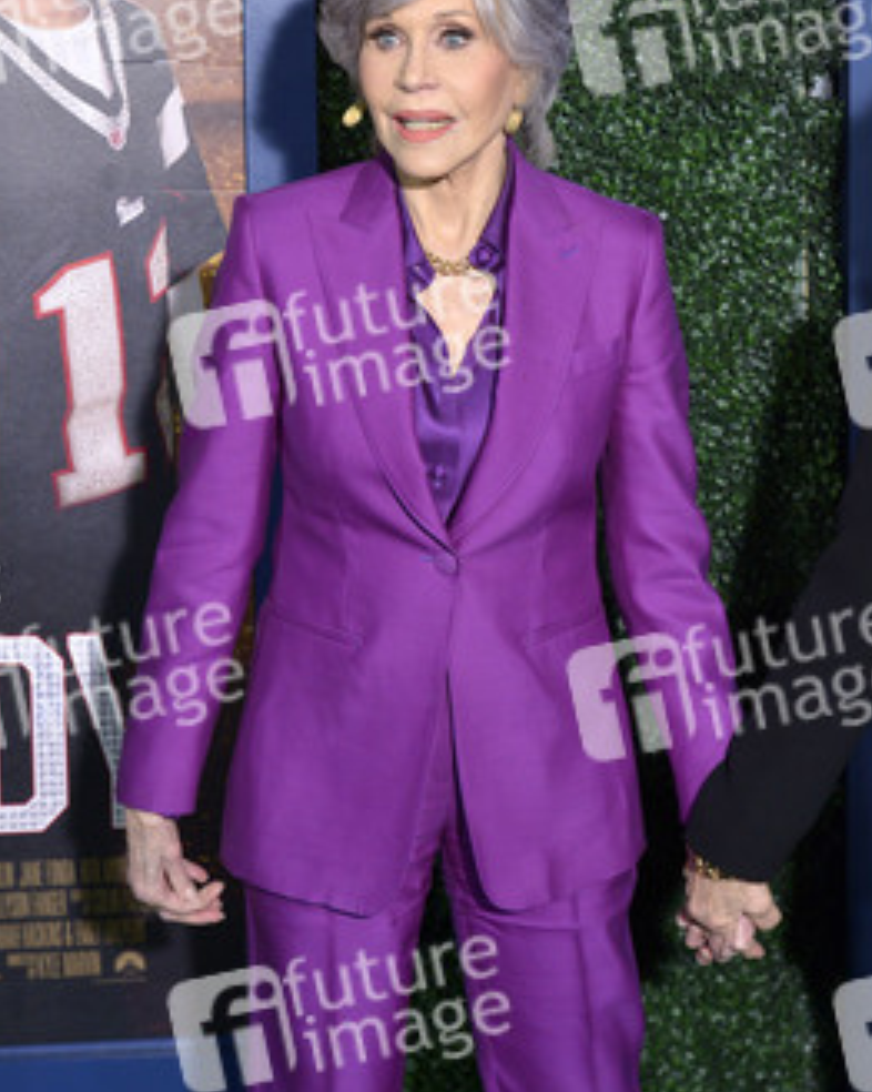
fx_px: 2777
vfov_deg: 22.2
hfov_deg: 17.8
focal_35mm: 86
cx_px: 438
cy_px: 516
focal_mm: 75
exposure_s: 1/320
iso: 2000
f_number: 6.3
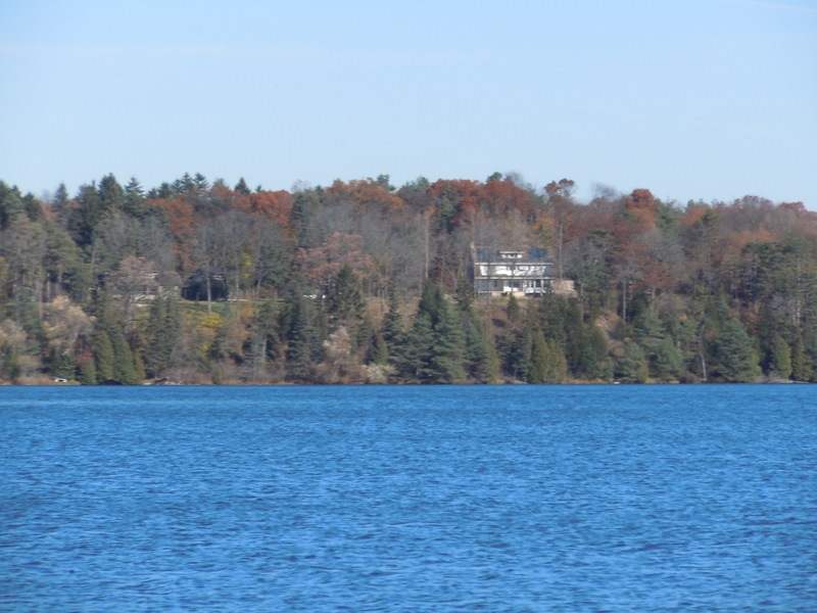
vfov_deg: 7.6
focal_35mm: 196
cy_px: 306
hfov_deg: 10.1
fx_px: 4626
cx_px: 408
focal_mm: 35
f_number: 5.6
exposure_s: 1/400
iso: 100
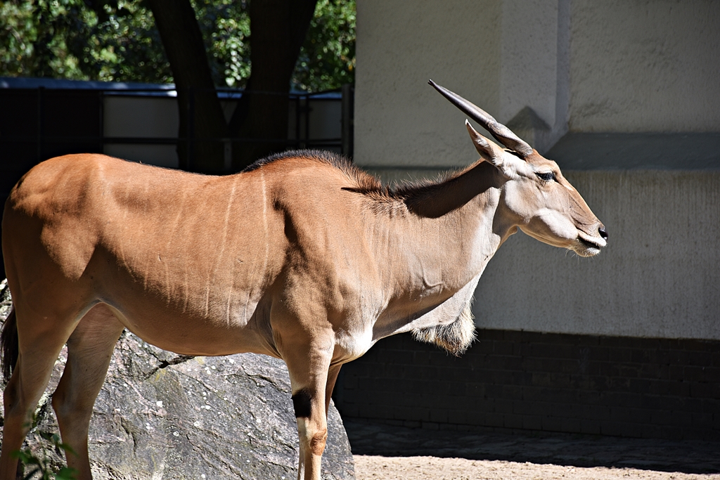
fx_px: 4200
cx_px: 360
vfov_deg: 6.5
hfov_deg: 9.8
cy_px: 240
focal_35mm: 210
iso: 250
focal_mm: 140
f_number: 5.6
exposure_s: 1/500
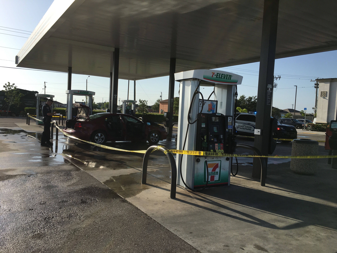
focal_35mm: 29
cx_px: 168
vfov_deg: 48.2
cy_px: 126
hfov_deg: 61.7
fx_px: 282
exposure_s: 1/1876
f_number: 2.2
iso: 25
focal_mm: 4.15
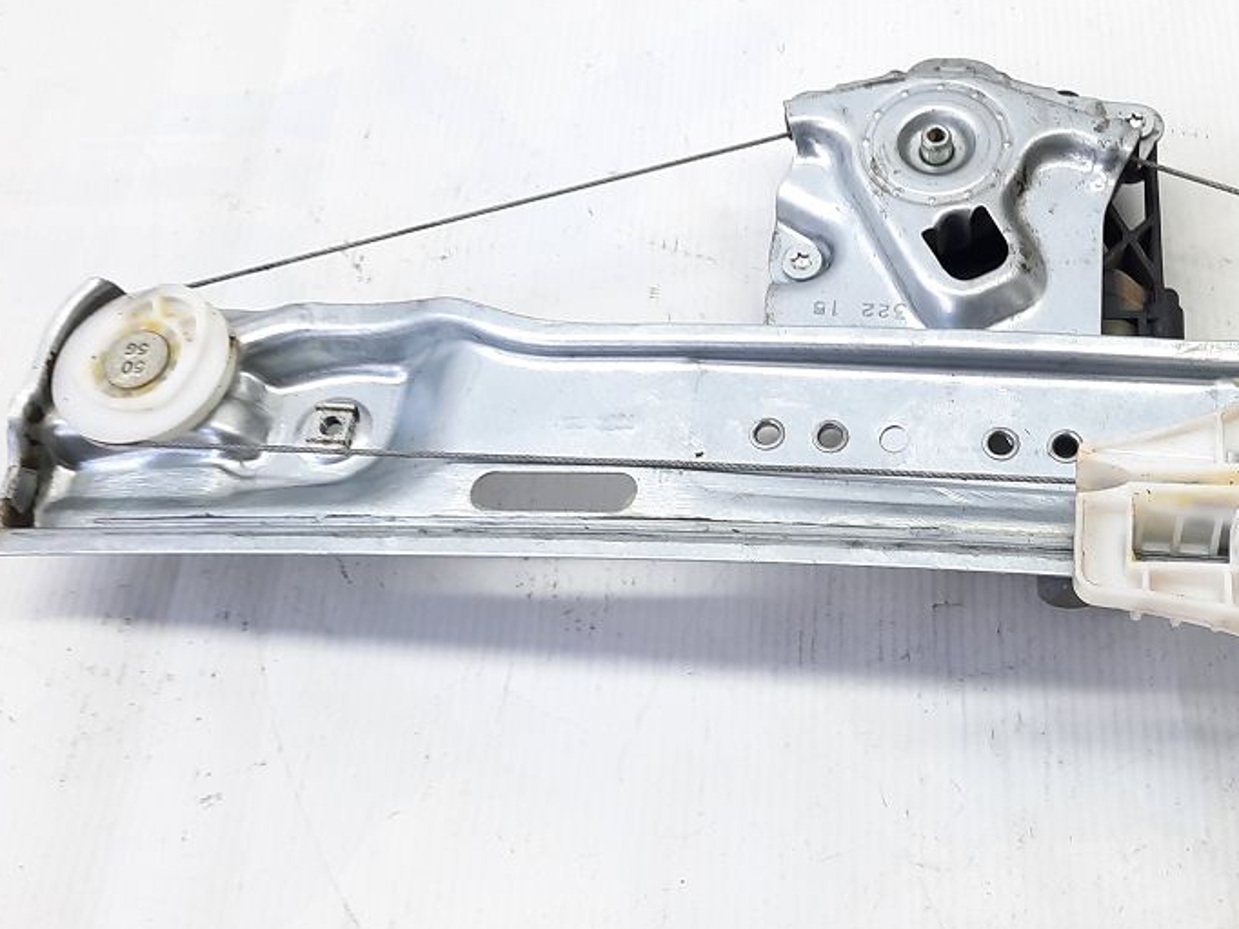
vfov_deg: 32.7
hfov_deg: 42.0
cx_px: 894
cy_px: 345
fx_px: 1574
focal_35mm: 44
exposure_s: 1/60
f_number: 2
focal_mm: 4.6
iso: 80
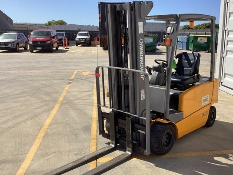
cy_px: 90
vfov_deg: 38.7
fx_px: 249
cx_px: 138
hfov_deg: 49.9
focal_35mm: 37
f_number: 2.4
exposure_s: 1/1698
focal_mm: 3.3
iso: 25
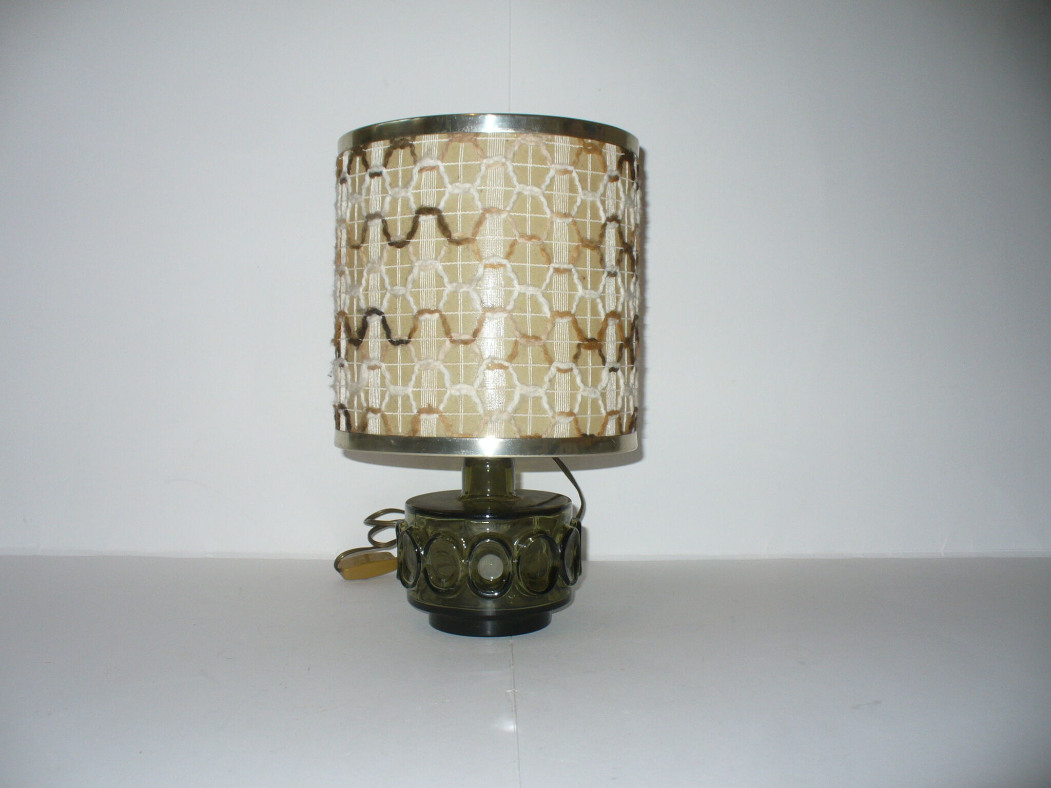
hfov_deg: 50.1
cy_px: 394
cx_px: 526
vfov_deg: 38.7
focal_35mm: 37
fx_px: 1123
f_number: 2.8
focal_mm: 6.1
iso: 80
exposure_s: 1/30
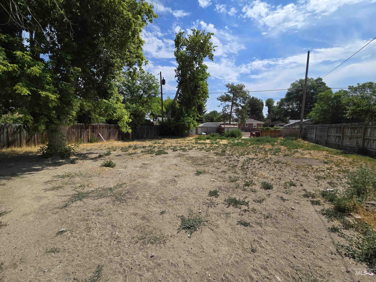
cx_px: 188
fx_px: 141
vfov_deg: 89.9
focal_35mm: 13
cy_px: 141
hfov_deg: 106.2
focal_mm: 2.2
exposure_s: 1/3861
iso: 50
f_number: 2.2
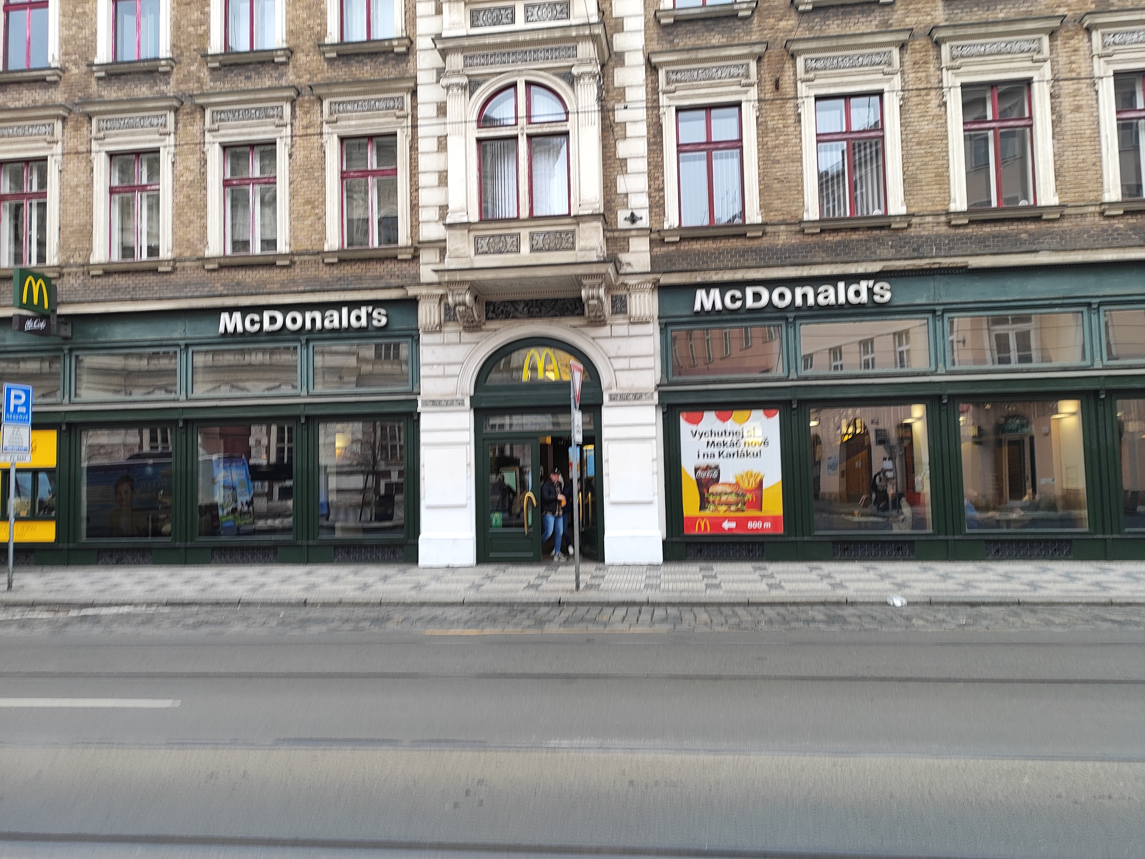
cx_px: 572
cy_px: 430
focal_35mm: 24
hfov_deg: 71.6
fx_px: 794
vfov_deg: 56.8
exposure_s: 1/100
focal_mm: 5.89
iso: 104
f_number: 1.89
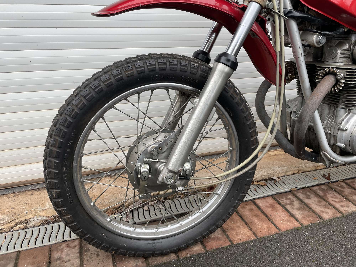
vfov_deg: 53.1
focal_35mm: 26
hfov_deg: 67.3
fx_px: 267
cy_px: 134
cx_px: 178
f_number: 1.6
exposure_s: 1/121
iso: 32
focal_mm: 4.2
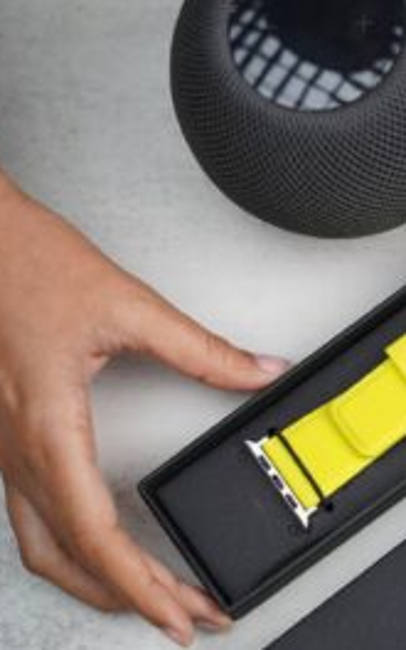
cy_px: 324
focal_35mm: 116
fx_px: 2054
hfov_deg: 11.1
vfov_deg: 18.0
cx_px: 475
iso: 1600
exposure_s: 1/160
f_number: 4
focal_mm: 75
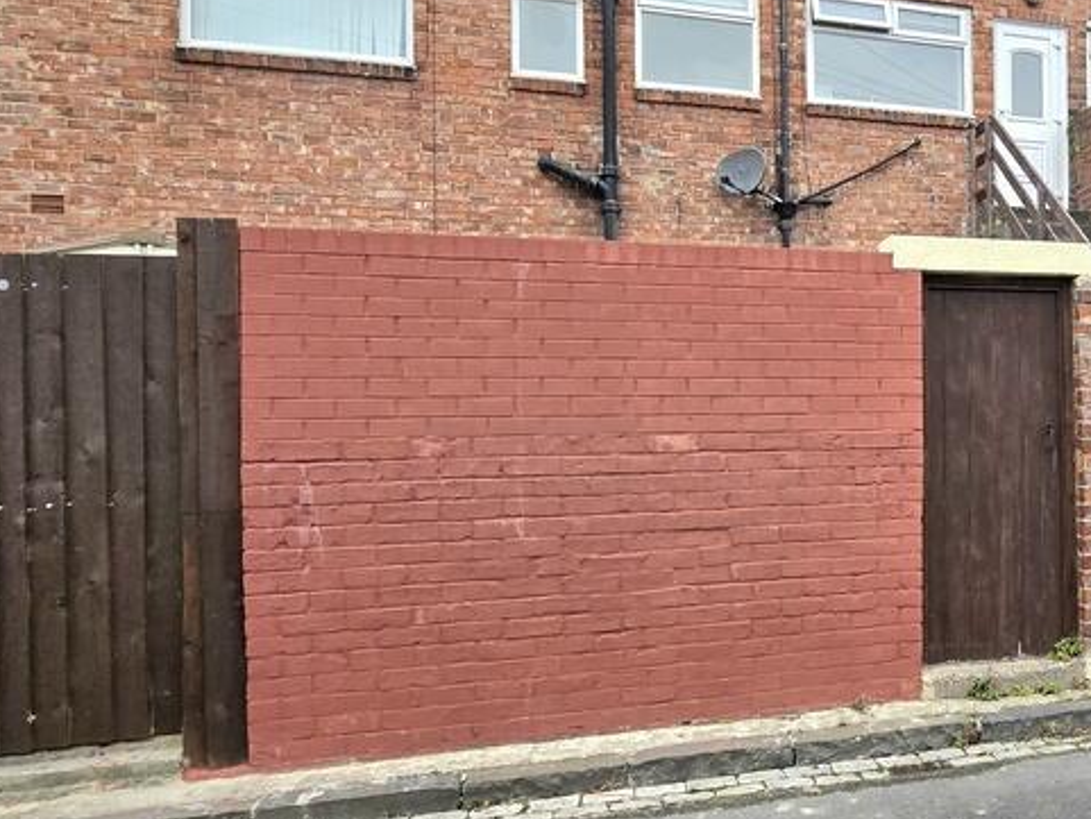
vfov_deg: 51.3
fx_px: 851
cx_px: 900
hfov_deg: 59.2
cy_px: 379
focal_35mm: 27
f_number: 2.2
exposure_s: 1/1111
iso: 50
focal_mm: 2.2
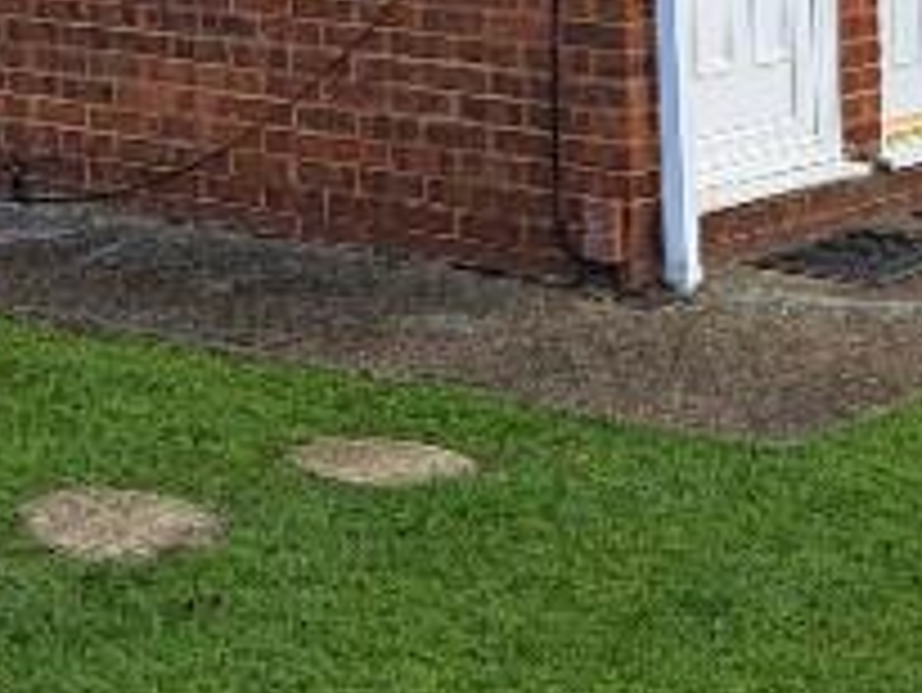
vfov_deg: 11.5
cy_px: -549
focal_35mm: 120
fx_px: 3198
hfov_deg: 16.2
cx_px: 85
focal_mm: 5.23
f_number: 1.8
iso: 50
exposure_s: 1/348
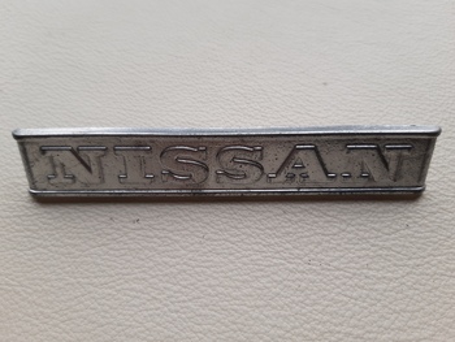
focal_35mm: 26
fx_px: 342
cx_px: 228
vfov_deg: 53.1
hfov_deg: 67.3
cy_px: 171
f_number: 1.7
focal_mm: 3.92
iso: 40
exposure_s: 1/298
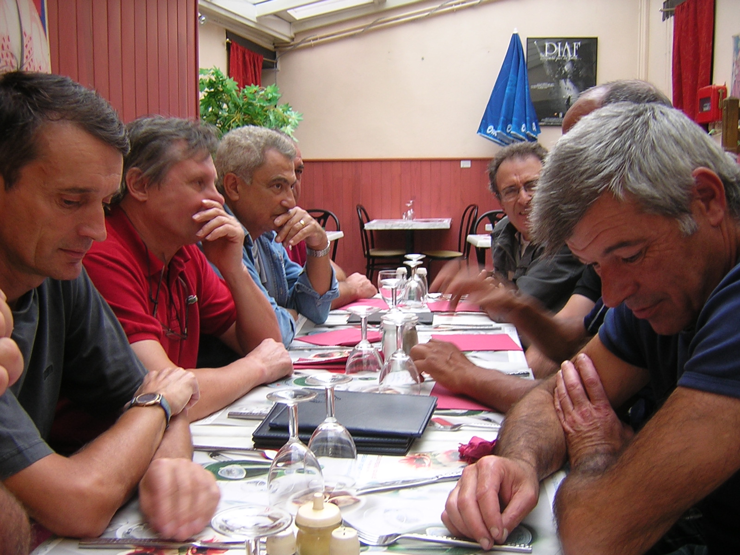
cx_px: 370
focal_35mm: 36
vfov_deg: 39.7
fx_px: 770
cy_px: 278
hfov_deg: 51.4
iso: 100
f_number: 2.6
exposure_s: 1/32.8
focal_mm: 4.7
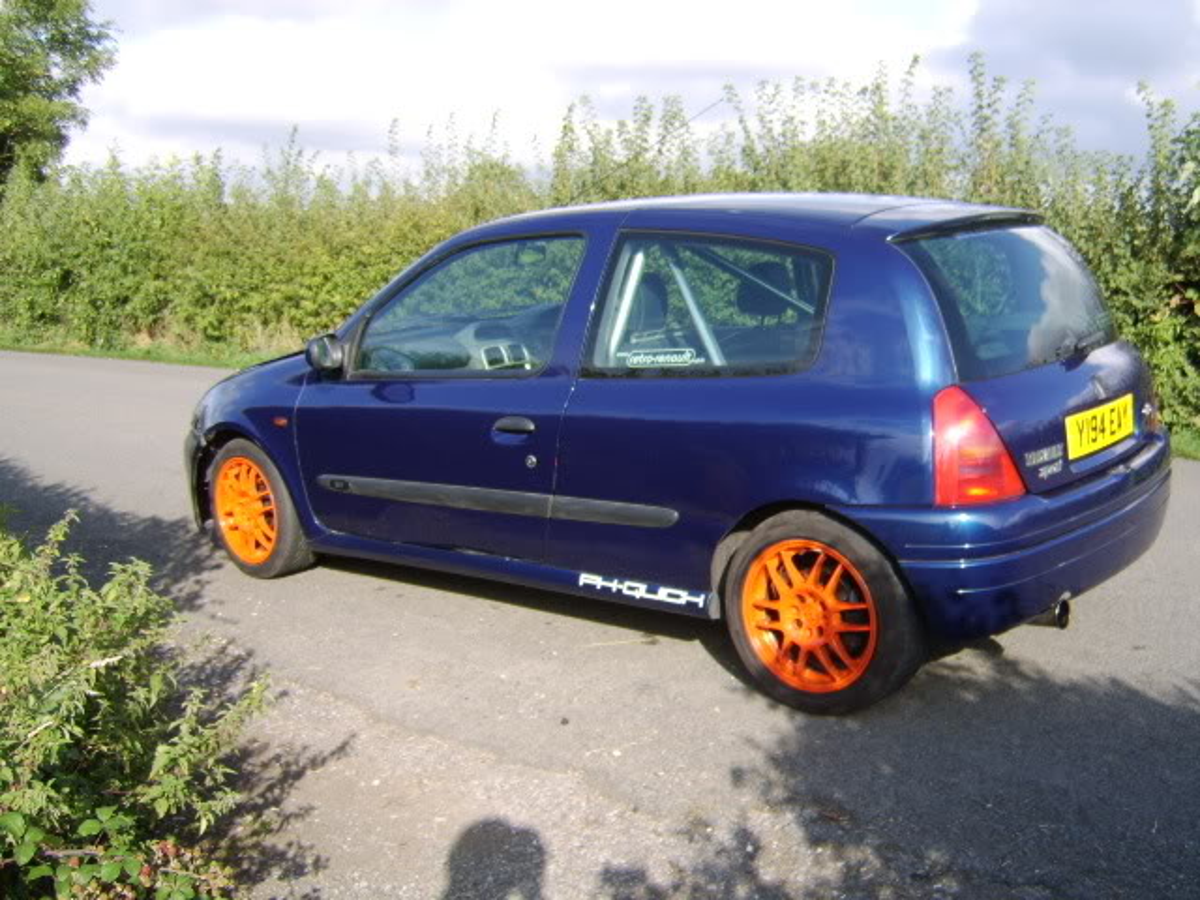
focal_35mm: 31
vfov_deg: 45.4
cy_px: 450
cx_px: 600
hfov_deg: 58.4
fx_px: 1075
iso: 71
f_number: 2.7
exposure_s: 1/648
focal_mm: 8.13
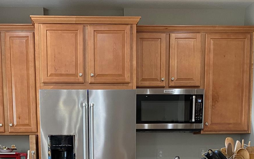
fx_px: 443
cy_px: 216
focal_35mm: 64
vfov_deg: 18.6
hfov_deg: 31.9
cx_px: 98
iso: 100
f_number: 1.8
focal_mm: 4.25
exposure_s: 1/60
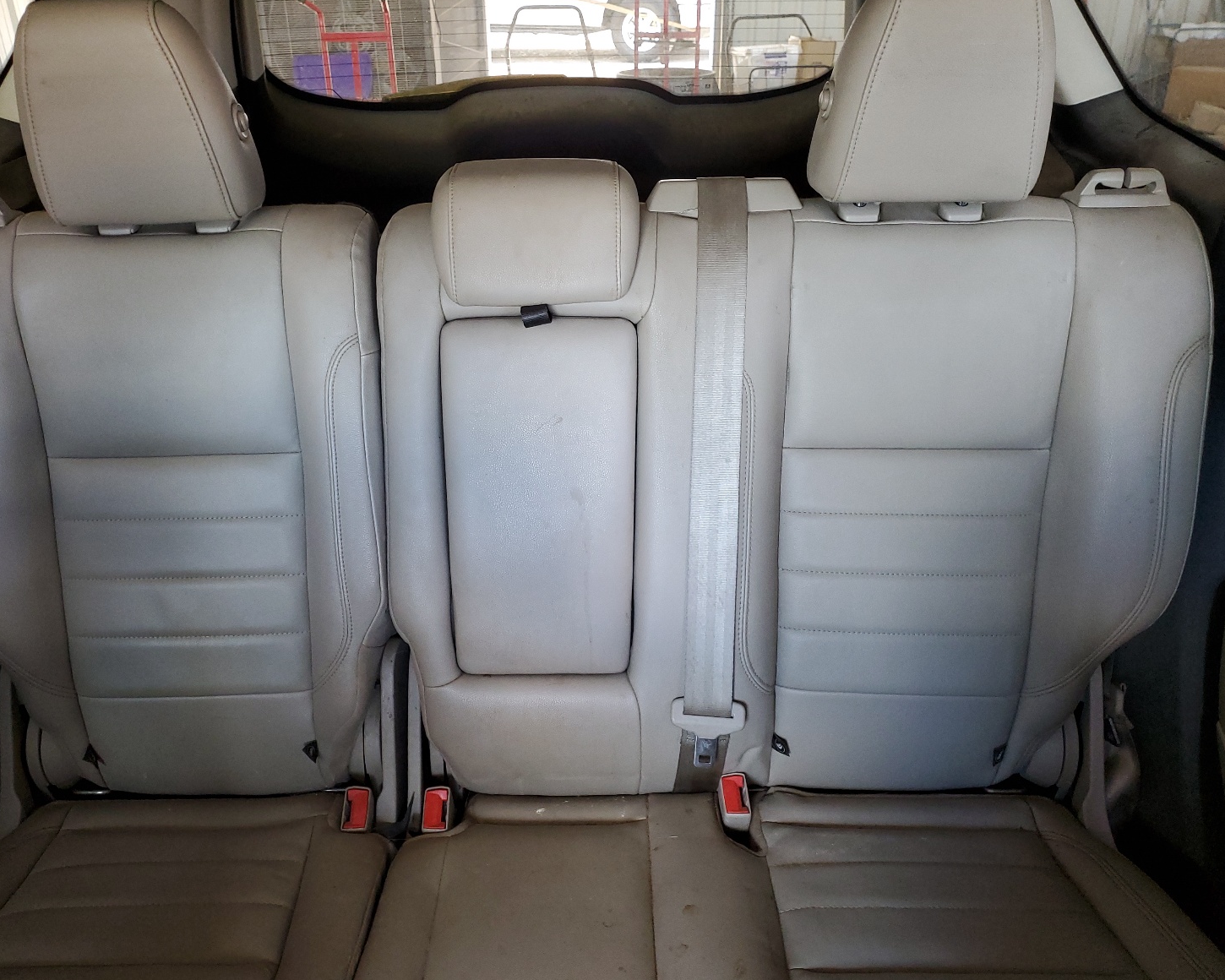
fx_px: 1015
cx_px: 564
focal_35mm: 28
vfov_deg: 51.5
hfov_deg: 62.1
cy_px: 490
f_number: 1.5
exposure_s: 1/60.2
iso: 140
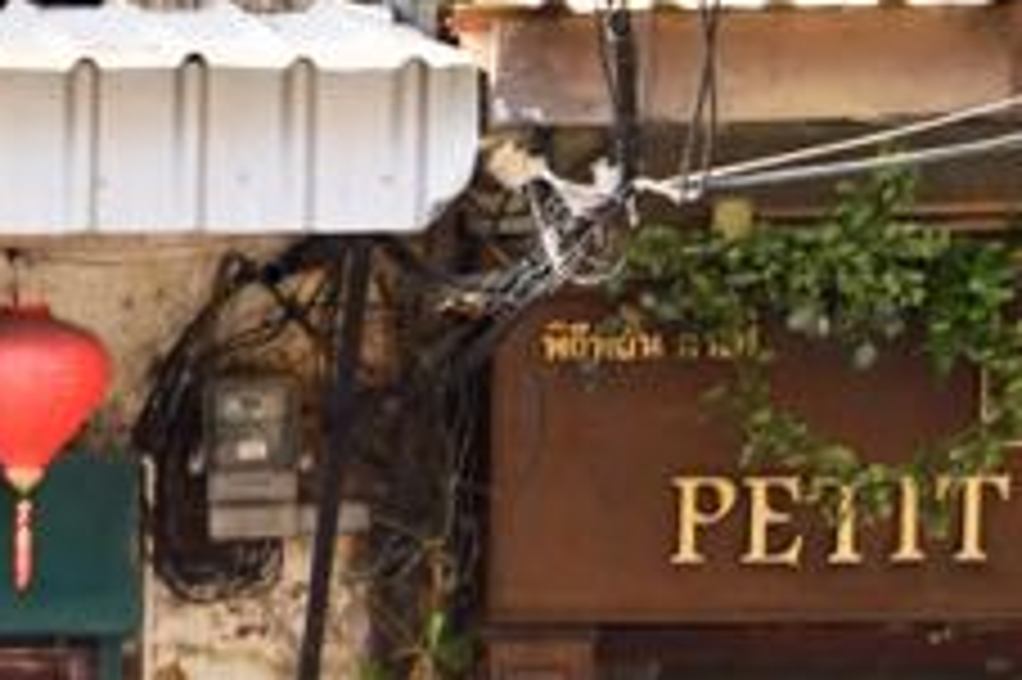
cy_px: 968
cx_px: -1355
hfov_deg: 5.4
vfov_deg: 3.7
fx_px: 10496
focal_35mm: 370
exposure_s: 1/125
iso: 100
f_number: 5.6
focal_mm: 70
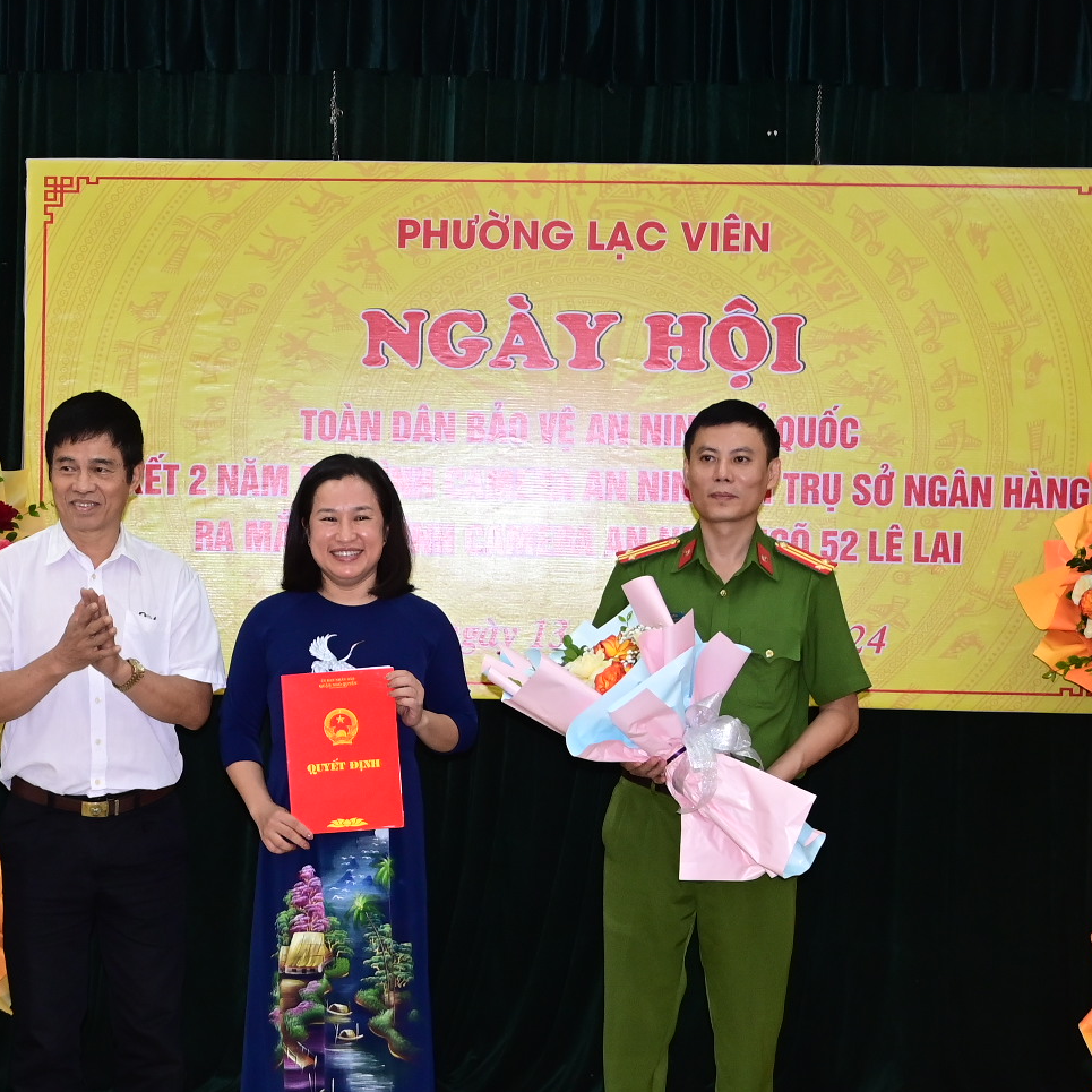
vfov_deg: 22.2
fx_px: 2784
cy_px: 653
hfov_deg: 22.1
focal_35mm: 78
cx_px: 332
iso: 1250
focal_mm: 30
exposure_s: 1/200
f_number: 5.6
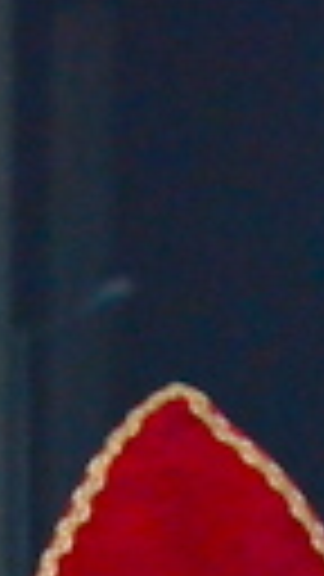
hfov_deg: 1.8
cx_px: 396
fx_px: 10447
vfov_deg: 3.1
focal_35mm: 684
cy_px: 1089
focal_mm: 70
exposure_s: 1/320
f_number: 5.6
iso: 4000
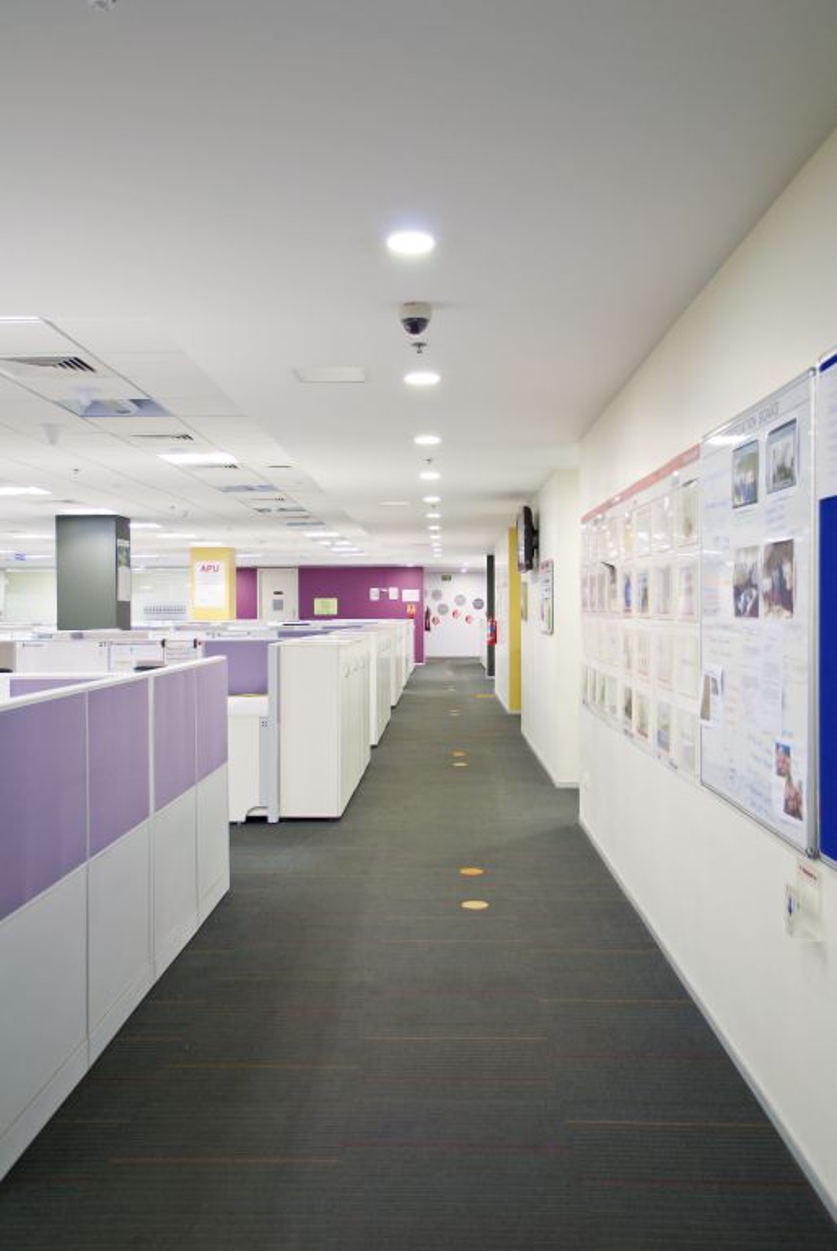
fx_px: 1148
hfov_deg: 40.1
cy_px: 626
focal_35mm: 33
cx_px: 418
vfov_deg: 57.2
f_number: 3.8
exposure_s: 1/5
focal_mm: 22
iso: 100
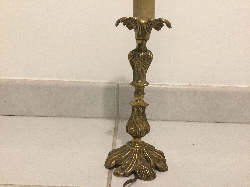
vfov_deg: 45.4
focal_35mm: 31
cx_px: 125
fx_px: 224
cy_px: 94
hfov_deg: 58.4
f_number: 2.4
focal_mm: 3.3
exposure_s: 1/25
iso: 200
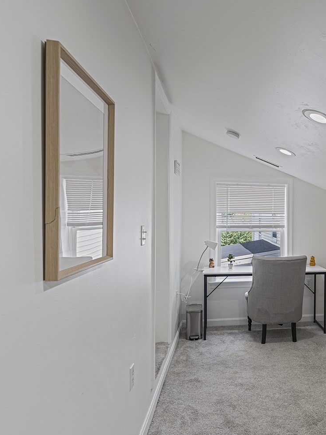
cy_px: 227
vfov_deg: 63.4
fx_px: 352
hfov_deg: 45.1
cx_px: 294
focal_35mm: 28
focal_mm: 14
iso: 100
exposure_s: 1/6
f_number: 4.5
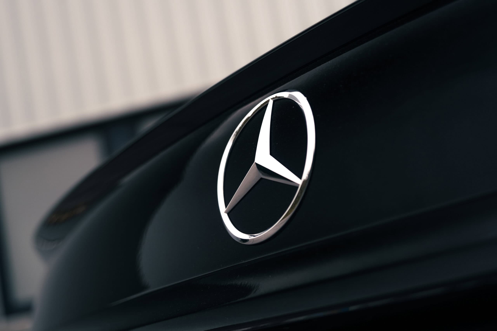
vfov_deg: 24.2
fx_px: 773
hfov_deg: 35.6
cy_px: 166
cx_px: 248
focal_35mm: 56
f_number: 4
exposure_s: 1/200
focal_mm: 37.6
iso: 320
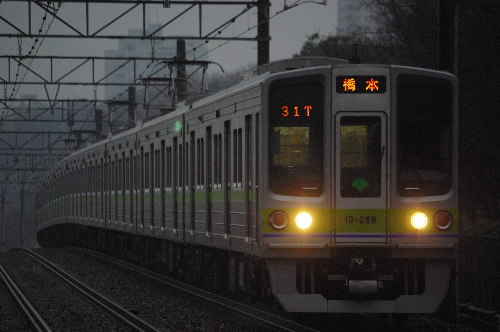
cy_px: 166
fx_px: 4163
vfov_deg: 4.6
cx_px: 250
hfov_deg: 6.9
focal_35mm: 300
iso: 1600
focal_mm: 200
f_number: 5.6
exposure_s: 1/350
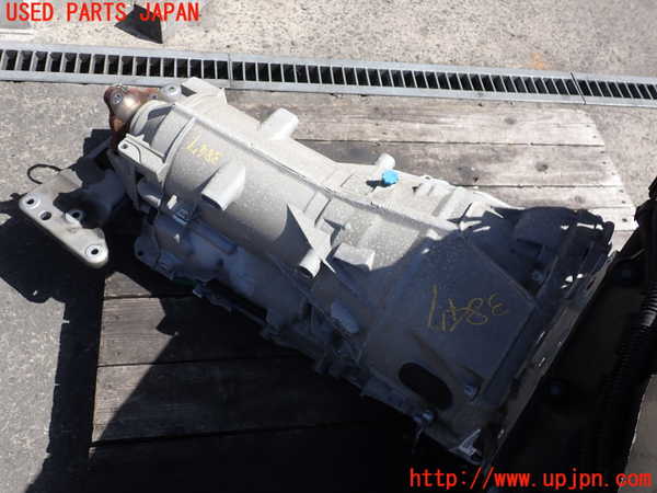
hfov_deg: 60.0
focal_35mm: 30
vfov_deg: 46.8
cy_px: 246
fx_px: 569
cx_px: 328
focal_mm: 5.4
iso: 100
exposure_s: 1/800
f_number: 3.2
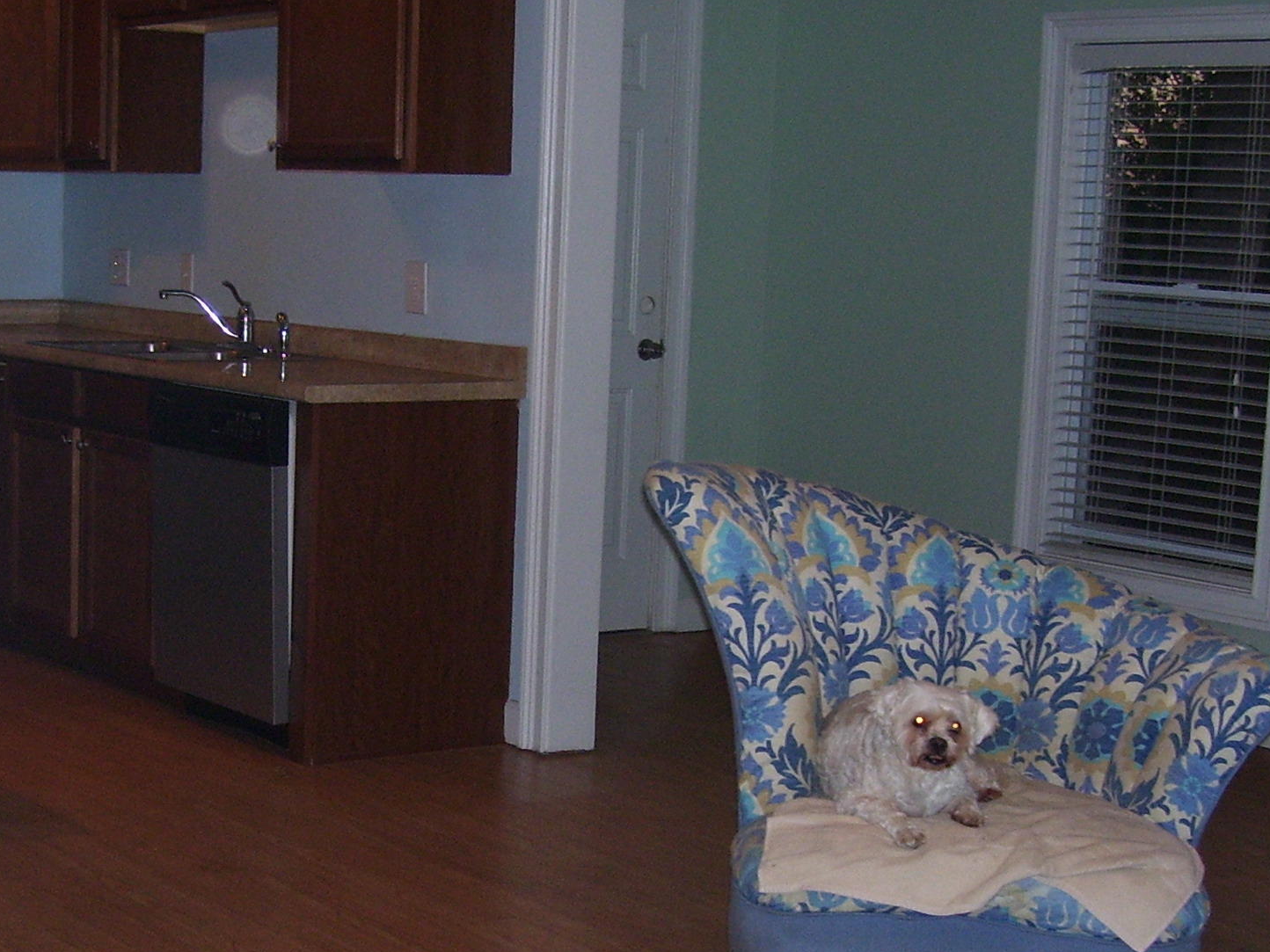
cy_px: 658
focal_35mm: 66
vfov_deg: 22.1
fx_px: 2421
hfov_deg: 29.2
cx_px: 437
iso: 125
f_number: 2.7
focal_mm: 6
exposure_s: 1/60
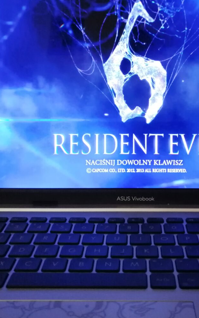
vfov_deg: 43.4
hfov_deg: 27.8
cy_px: 136
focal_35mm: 46
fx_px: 399
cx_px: 137
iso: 400
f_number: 1.8
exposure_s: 1/25
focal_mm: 3.95
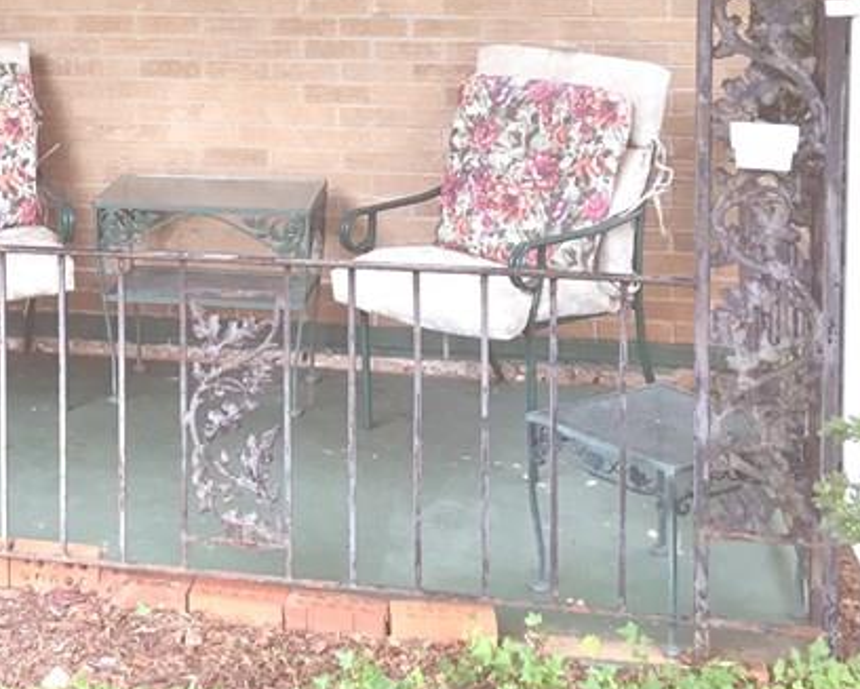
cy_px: -27
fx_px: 1808
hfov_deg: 25.5
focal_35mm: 71
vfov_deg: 20.7
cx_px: 19
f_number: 2.2
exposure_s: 1/30
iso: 40
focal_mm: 4.15
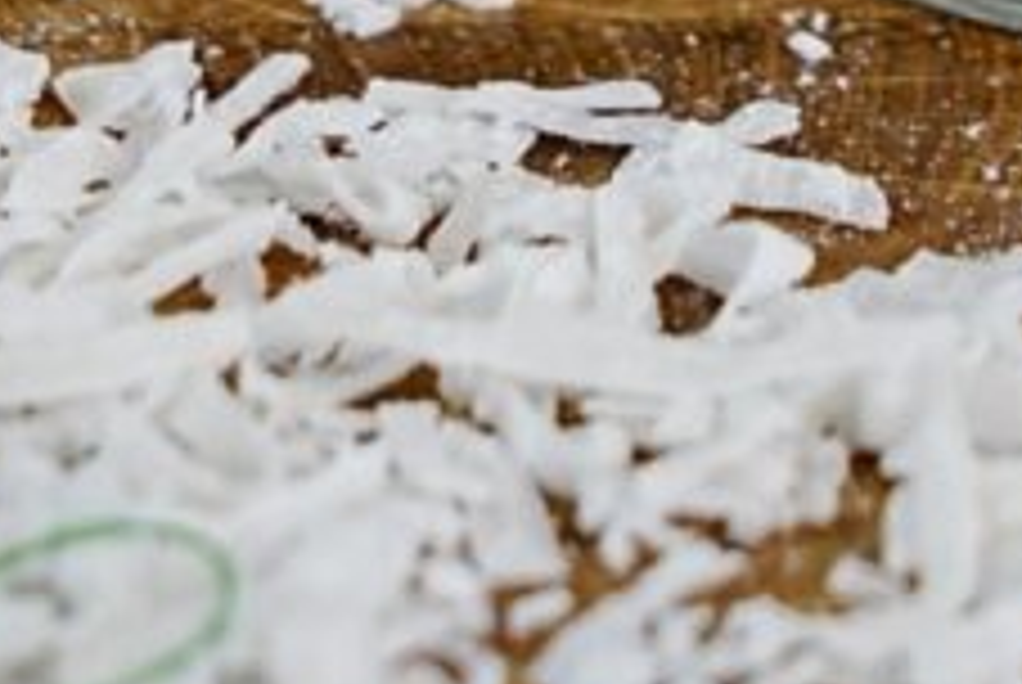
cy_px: -1566
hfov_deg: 6.0
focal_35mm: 338
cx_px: 1333
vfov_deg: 3.9
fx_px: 9608
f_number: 4
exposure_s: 1/60
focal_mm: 50
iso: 200
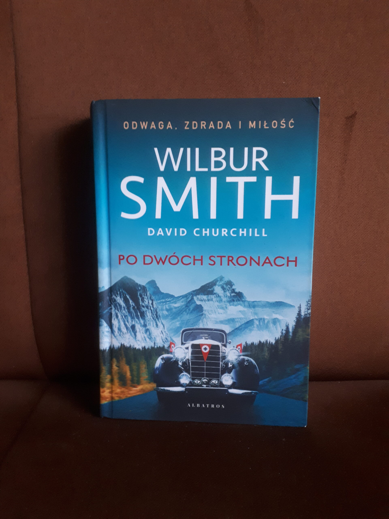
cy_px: 260
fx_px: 405
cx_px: 194
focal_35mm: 27
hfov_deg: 51.4
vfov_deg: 65.3
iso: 320
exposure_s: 1/15
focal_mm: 3.6
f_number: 1.9
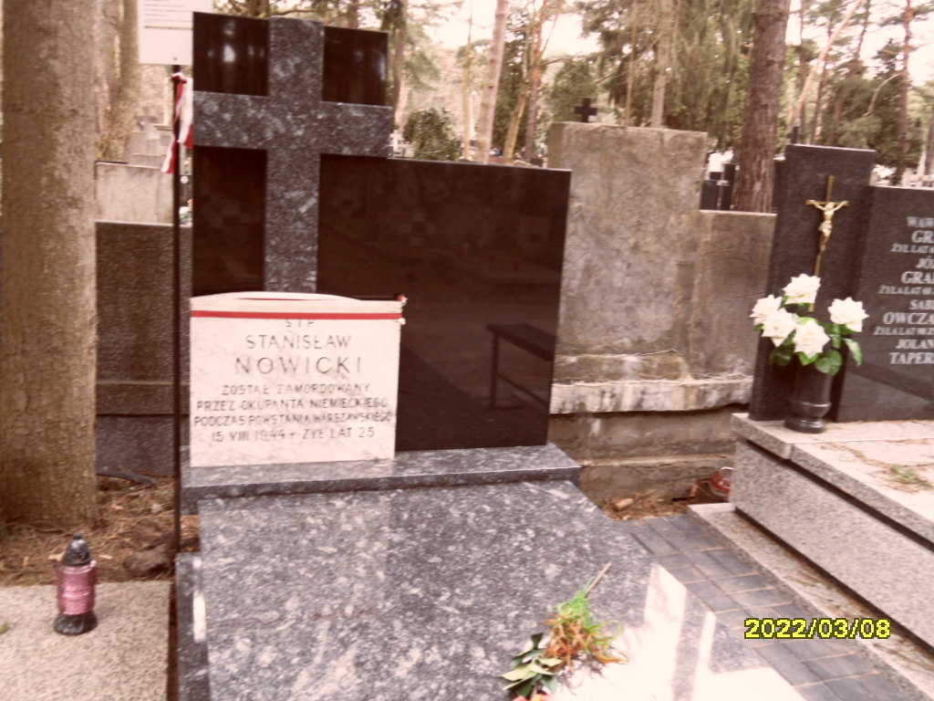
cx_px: 467
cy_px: 350
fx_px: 863
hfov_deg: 56.8
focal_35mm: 32
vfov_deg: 44.2
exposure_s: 1/45
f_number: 3.4
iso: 100
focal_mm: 5.3
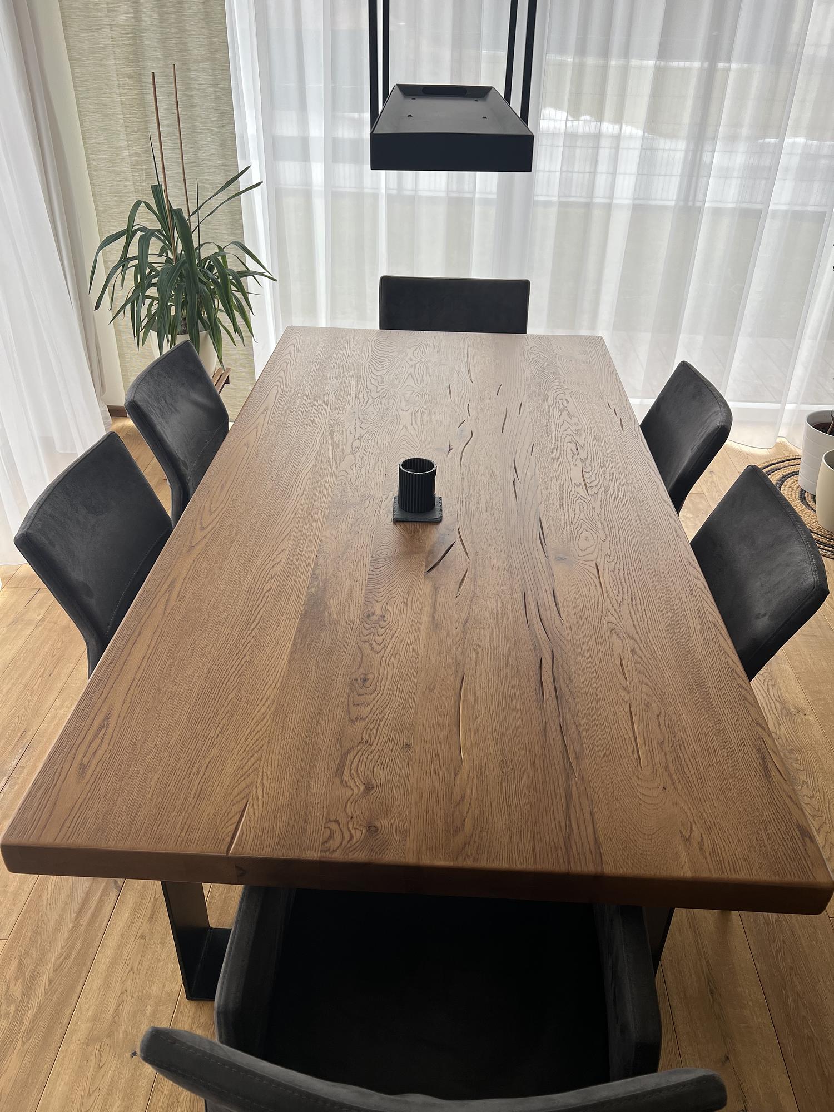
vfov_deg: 67.3
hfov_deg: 53.1
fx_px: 835
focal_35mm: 26
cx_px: 417
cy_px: 556
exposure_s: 1/145
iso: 32
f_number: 1.5
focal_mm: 5.7
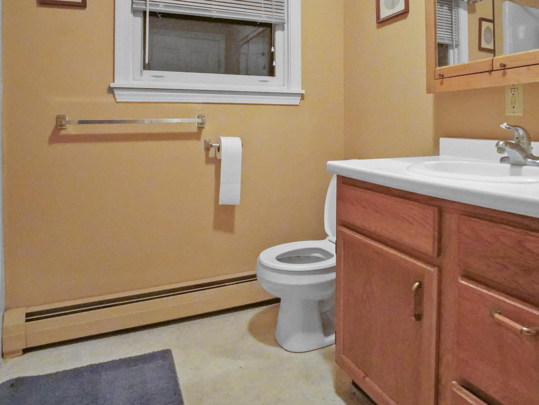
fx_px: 374
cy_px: 162
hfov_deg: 71.1
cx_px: 314
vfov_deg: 56.4
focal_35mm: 24
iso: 16000
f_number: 10
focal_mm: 10
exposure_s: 1/30
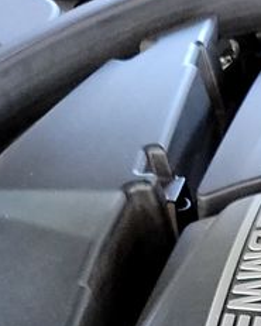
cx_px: 597
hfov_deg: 8.8
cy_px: 514
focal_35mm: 162
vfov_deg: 11.3
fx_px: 1563
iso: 929
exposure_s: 1/39
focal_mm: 6.7
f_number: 1.8
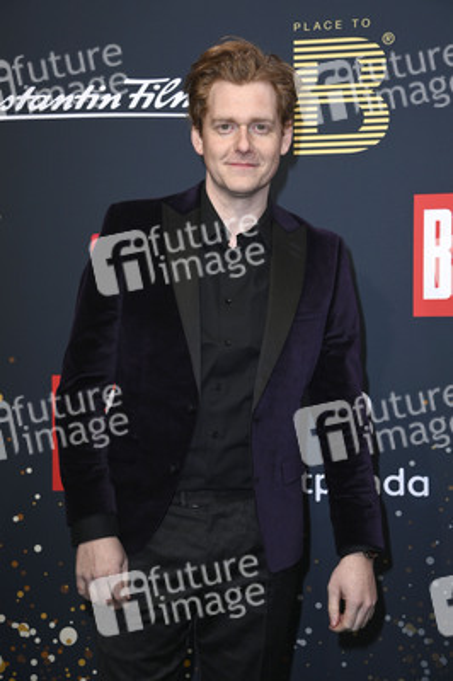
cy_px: 340
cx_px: 226
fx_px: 1323
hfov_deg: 19.4
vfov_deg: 28.9
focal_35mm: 70
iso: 320
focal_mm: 70
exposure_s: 1/250
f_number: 5.6
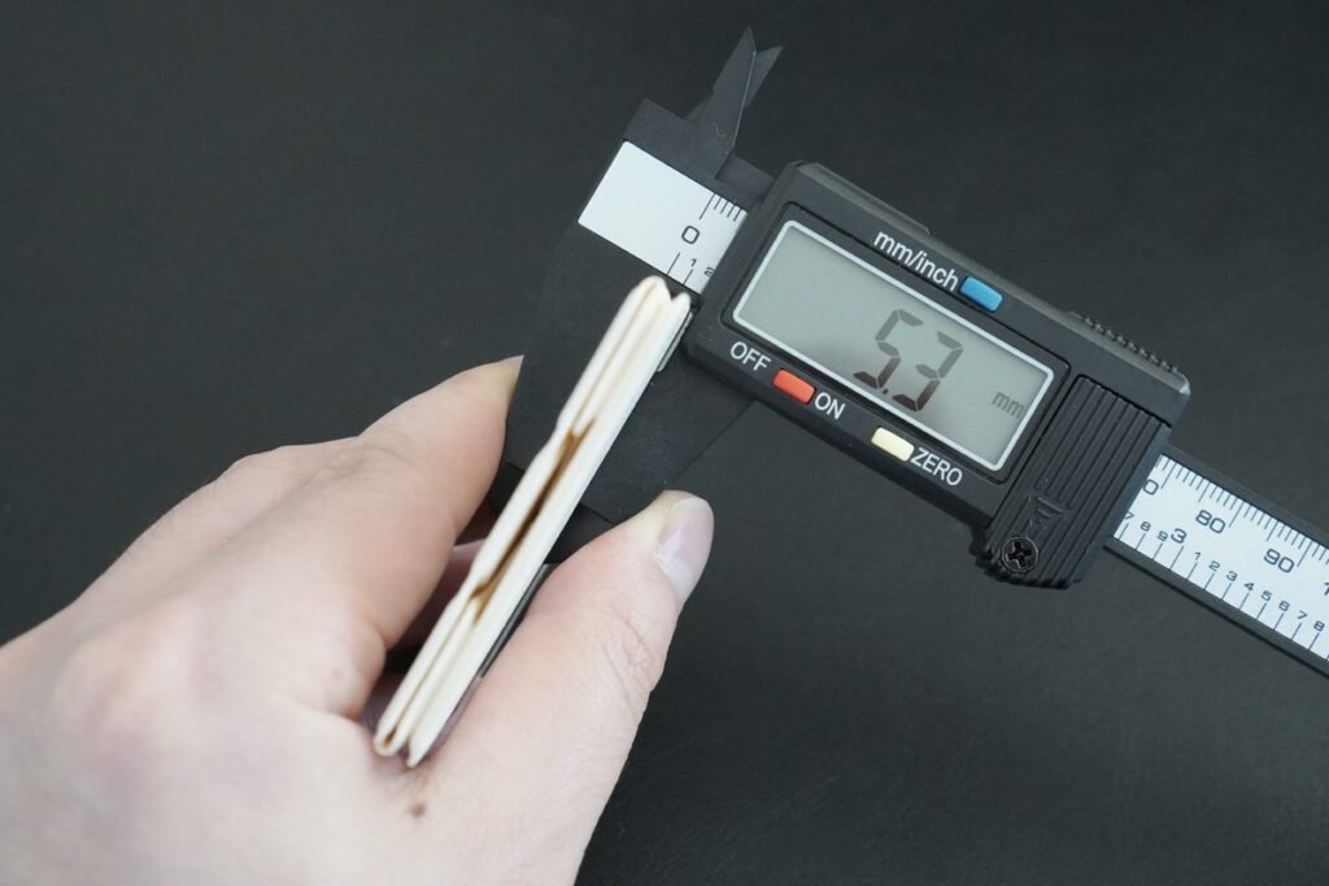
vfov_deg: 25.8
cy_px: 443
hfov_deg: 37.8
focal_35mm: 52
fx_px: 1938
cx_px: 664
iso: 3200
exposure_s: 1/50
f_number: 5.6
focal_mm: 35
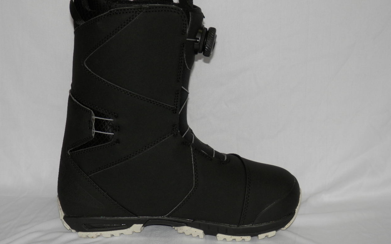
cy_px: 111
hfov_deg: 38.2
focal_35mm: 53
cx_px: 192
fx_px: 565
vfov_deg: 24.4
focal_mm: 8.9
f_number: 4
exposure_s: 1/40
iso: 100
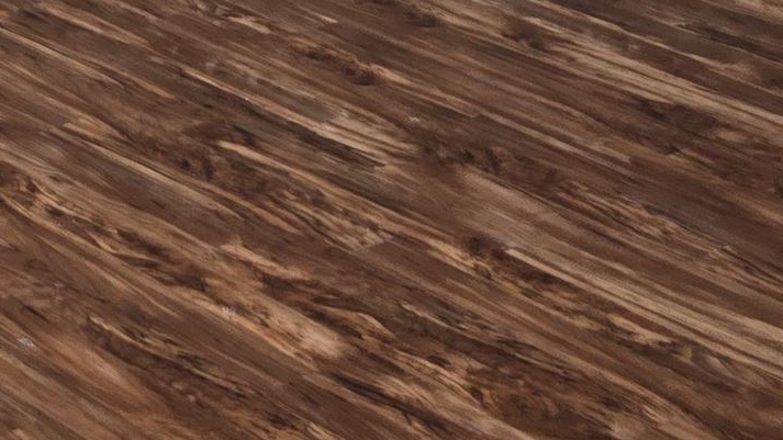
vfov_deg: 9.4
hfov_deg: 16.9
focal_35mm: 108
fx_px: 2242
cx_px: -556
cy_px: -774
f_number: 1.7
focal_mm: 6.3
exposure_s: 1/180
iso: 64
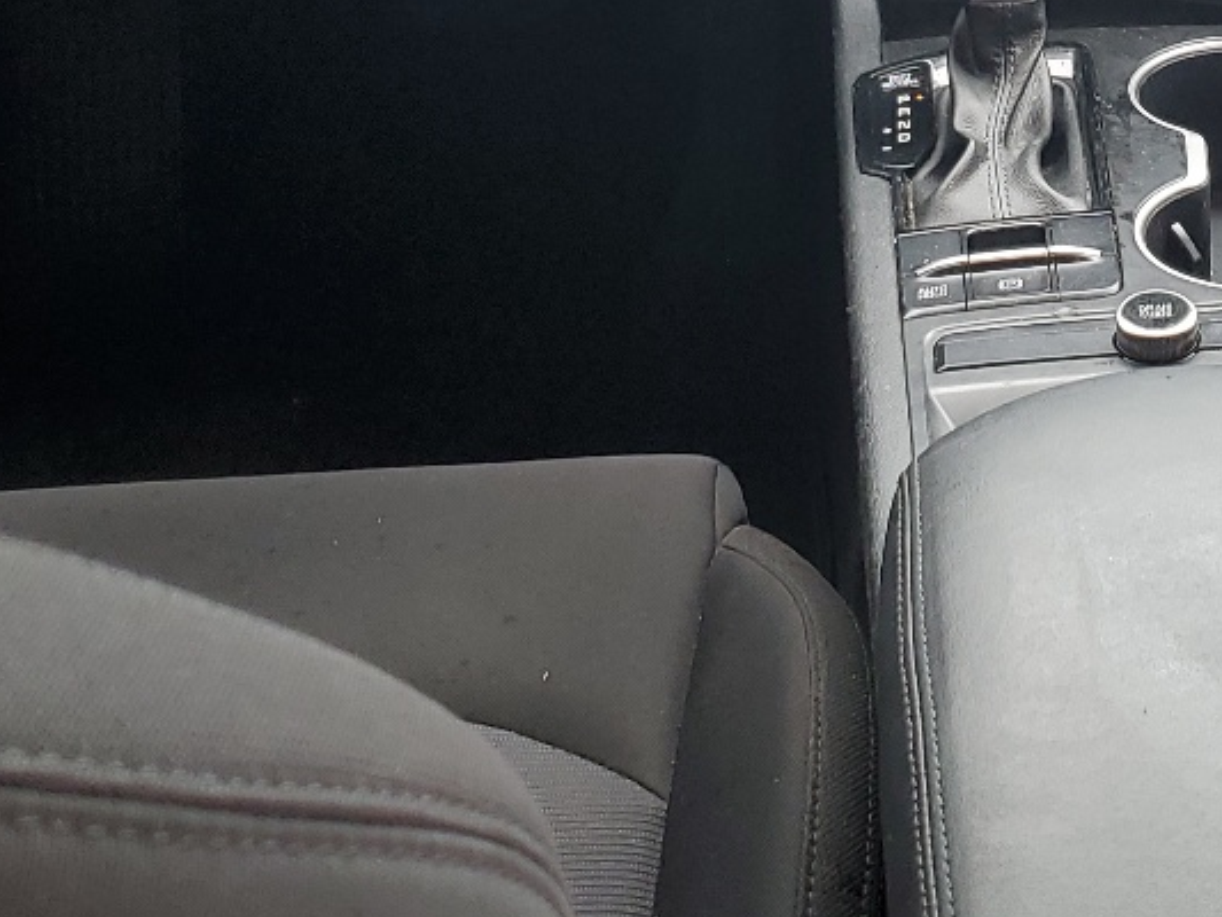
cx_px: 1068
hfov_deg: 24.4
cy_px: 124
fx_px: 2754
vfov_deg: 18.6
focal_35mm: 78
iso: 54
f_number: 1.5
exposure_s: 1/60.2
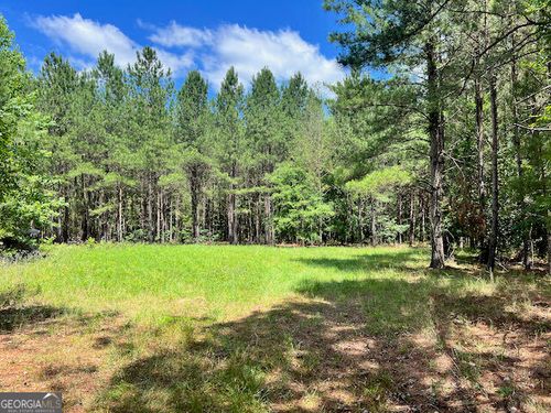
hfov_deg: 67.3
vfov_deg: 53.1
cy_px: 206
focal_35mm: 26
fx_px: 414
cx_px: 276
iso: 50
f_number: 1.5
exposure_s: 1/1377
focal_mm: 5.7
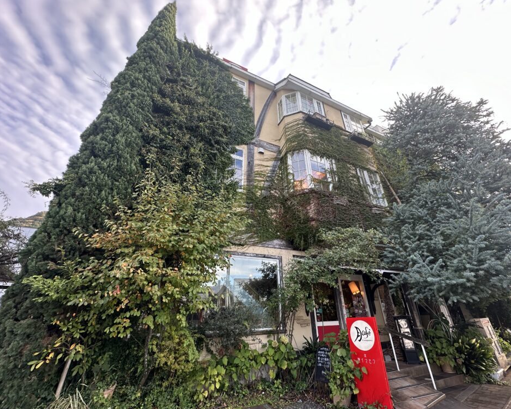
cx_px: 270
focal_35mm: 15
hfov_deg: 96.7
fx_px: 227
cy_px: 200
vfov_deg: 84.0
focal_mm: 2.22
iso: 40
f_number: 2.2
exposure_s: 1/99
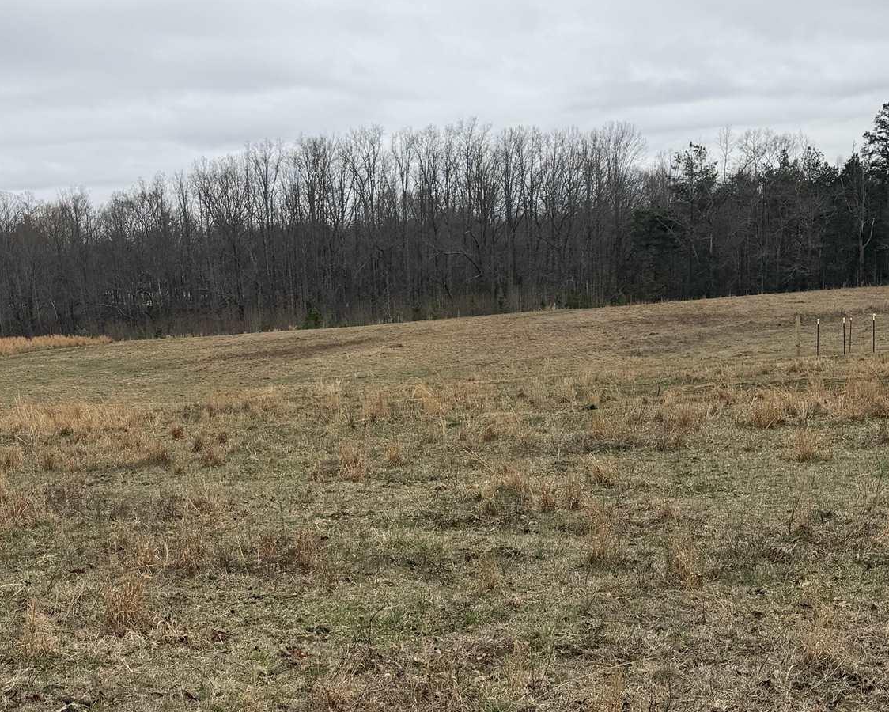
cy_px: 599
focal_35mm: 48
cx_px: 251
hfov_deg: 38.0
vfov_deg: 30.5
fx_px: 1263
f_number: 1.78
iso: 80
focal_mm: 6.76
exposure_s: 1/4673
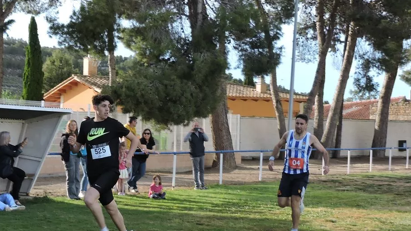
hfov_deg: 23.4
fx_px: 981
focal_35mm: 90
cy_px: 173
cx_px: 89
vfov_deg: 13.4
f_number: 3.5
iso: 110
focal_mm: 8.4
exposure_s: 1/250
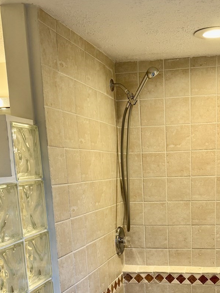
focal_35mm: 47
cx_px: 159
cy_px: 248
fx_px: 398
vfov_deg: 38.4
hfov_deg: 30.5
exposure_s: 1/120
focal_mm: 6.76
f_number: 1.78
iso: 125
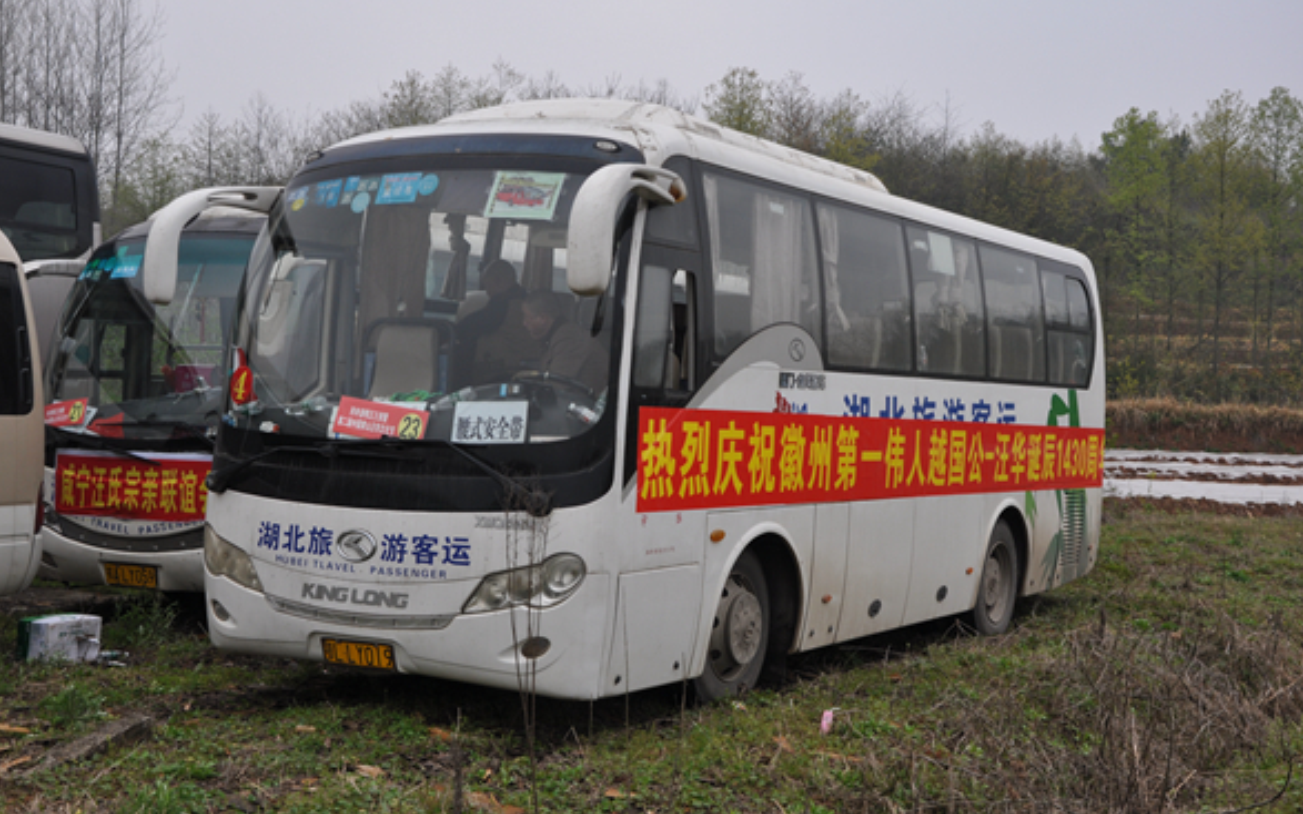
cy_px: 400
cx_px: 653
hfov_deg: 40.3
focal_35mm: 50
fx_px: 1776
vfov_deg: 25.8
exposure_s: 1/320
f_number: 9
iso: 200
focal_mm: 32
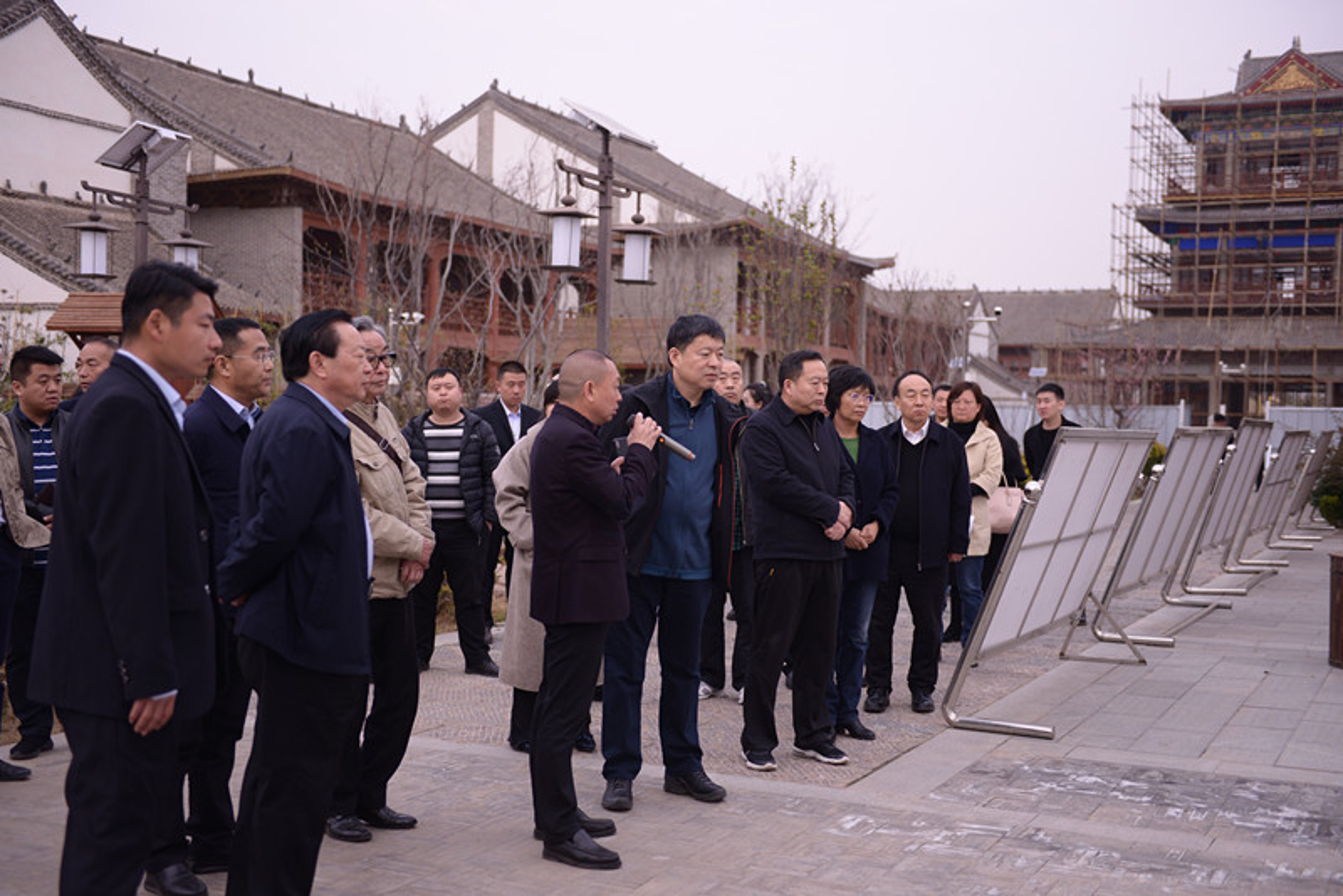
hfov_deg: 44.5
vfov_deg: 30.5
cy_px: 448
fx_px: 1642
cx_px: 672
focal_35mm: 44
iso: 500
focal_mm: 44
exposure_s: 1/1600
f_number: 2.8
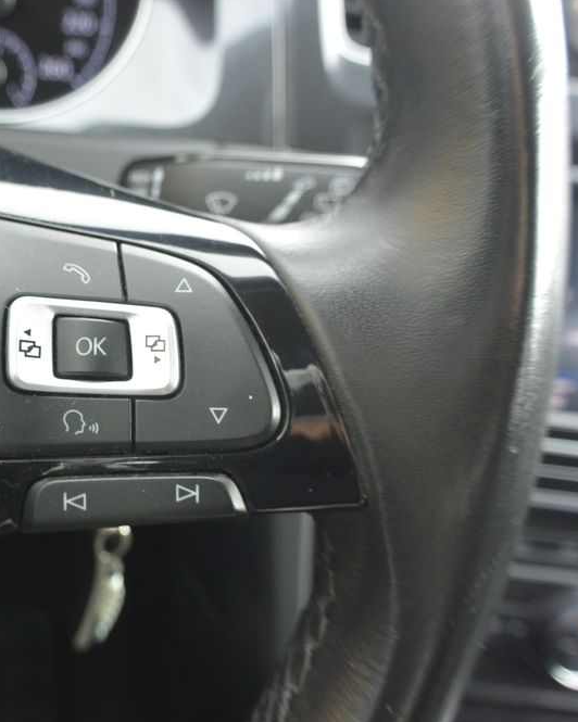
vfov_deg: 46.8
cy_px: 368
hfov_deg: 36.9
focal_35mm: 39
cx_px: 118
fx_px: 834
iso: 400
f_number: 3.5
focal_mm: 10
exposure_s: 1/125
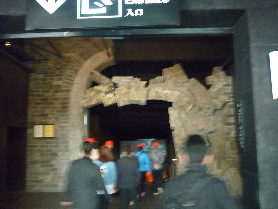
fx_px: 265
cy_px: 104
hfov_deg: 55.4
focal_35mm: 33
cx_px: 139
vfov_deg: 42.9
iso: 800
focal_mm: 5.5
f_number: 2.8
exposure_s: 1/10
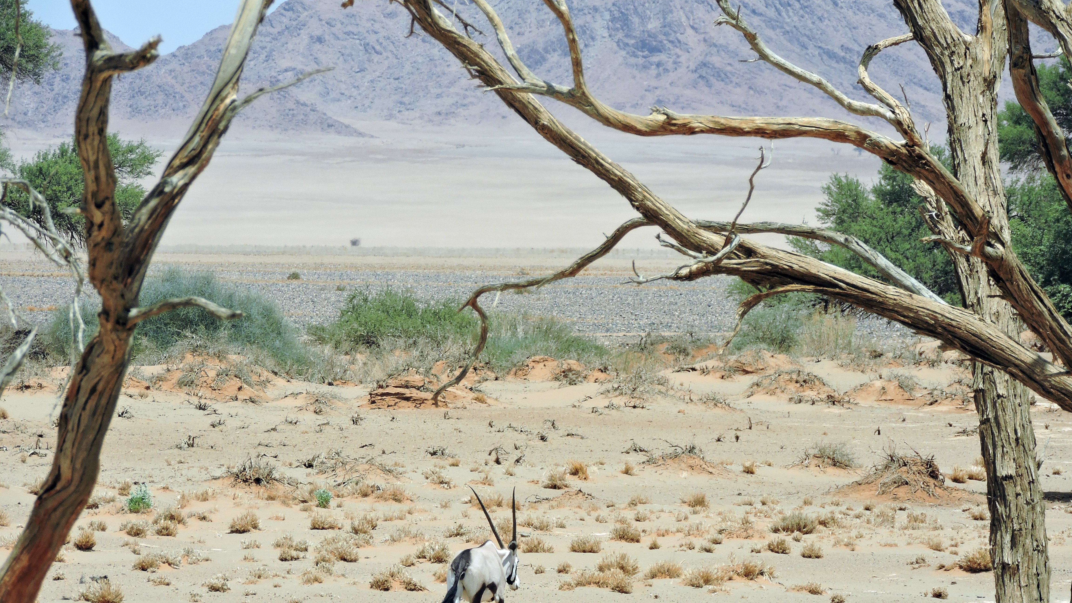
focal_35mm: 327
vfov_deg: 3.7
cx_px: 536
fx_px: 9295
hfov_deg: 6.6
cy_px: 392
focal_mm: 53.5
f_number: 4.8
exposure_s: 1/800
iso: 100
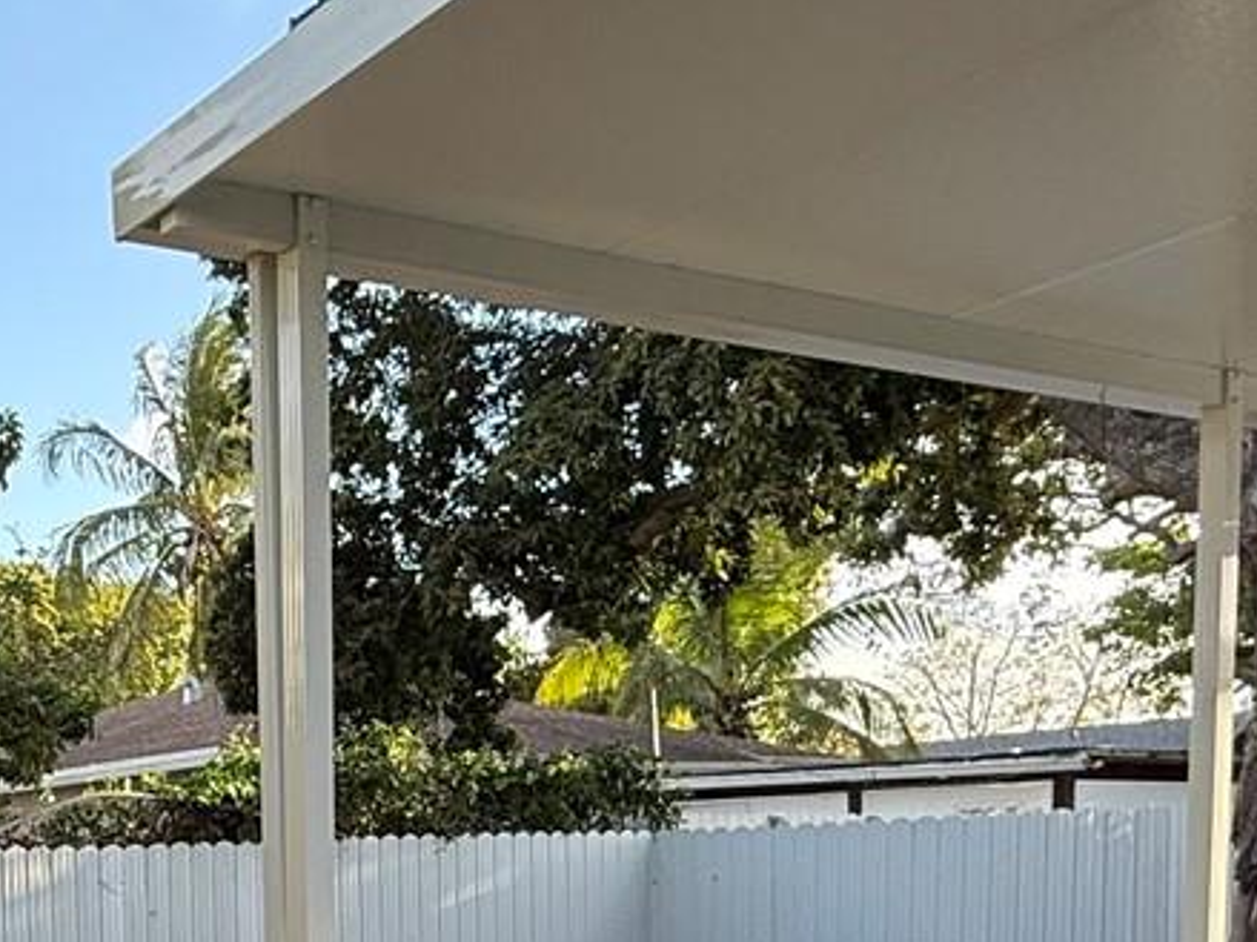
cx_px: -57
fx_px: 1851
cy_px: 1068
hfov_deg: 33.6
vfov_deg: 26.1
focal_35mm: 51
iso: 64
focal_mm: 2.22
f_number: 2.2
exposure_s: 1/239
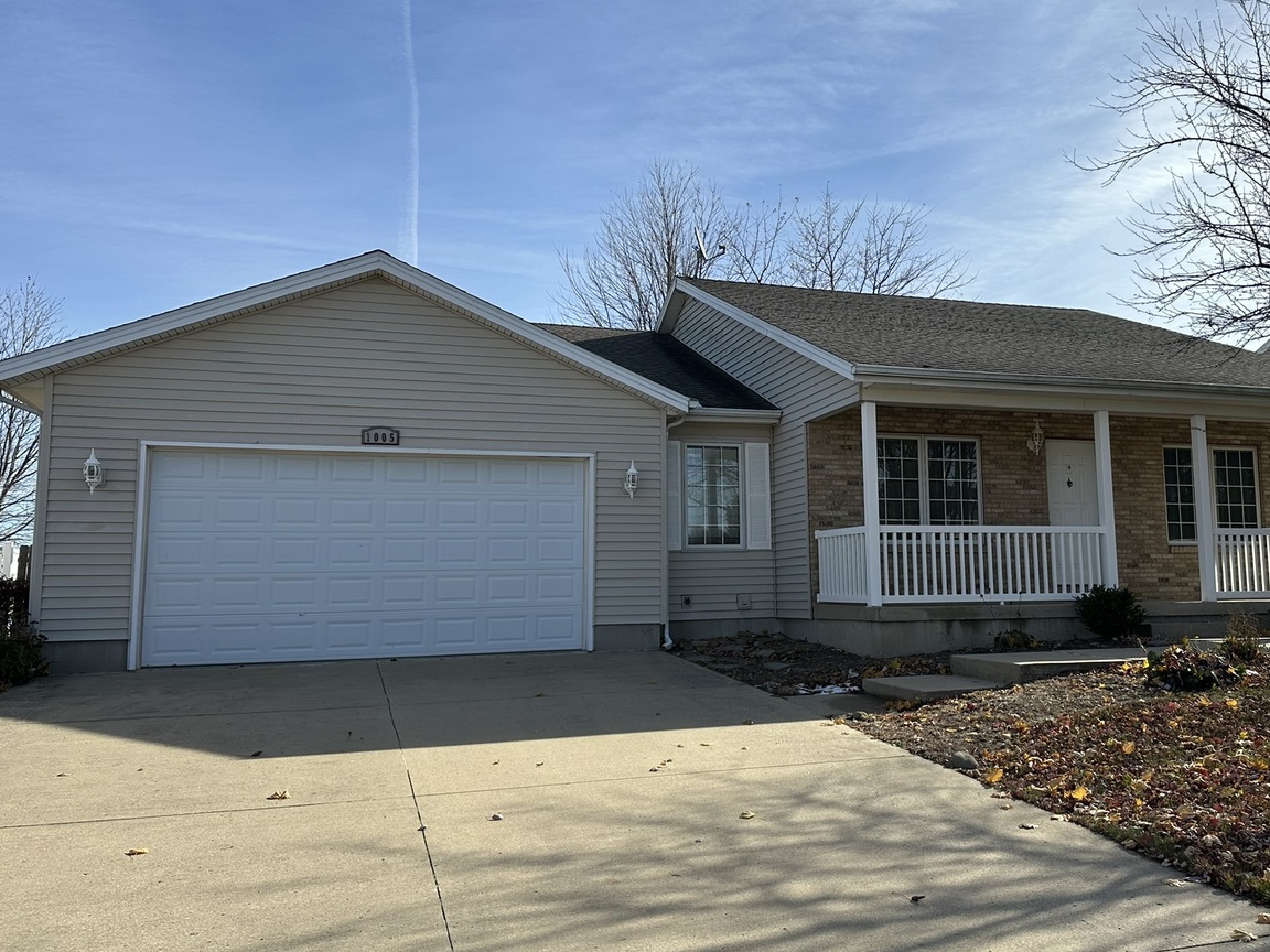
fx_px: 1101
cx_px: 766
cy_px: 462
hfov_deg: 59.4
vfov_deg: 46.8
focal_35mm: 30
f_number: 1.78
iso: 80
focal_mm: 6.86
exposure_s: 1/5000
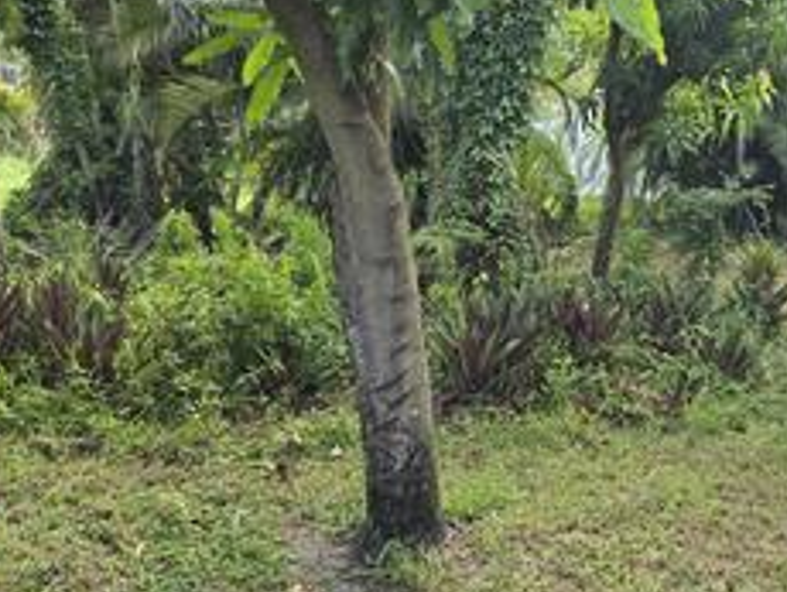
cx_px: 636
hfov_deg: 44.3
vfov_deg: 35.9
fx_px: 910
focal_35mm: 40
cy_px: 250
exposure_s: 1/180
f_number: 1.7
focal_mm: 6.3
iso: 32
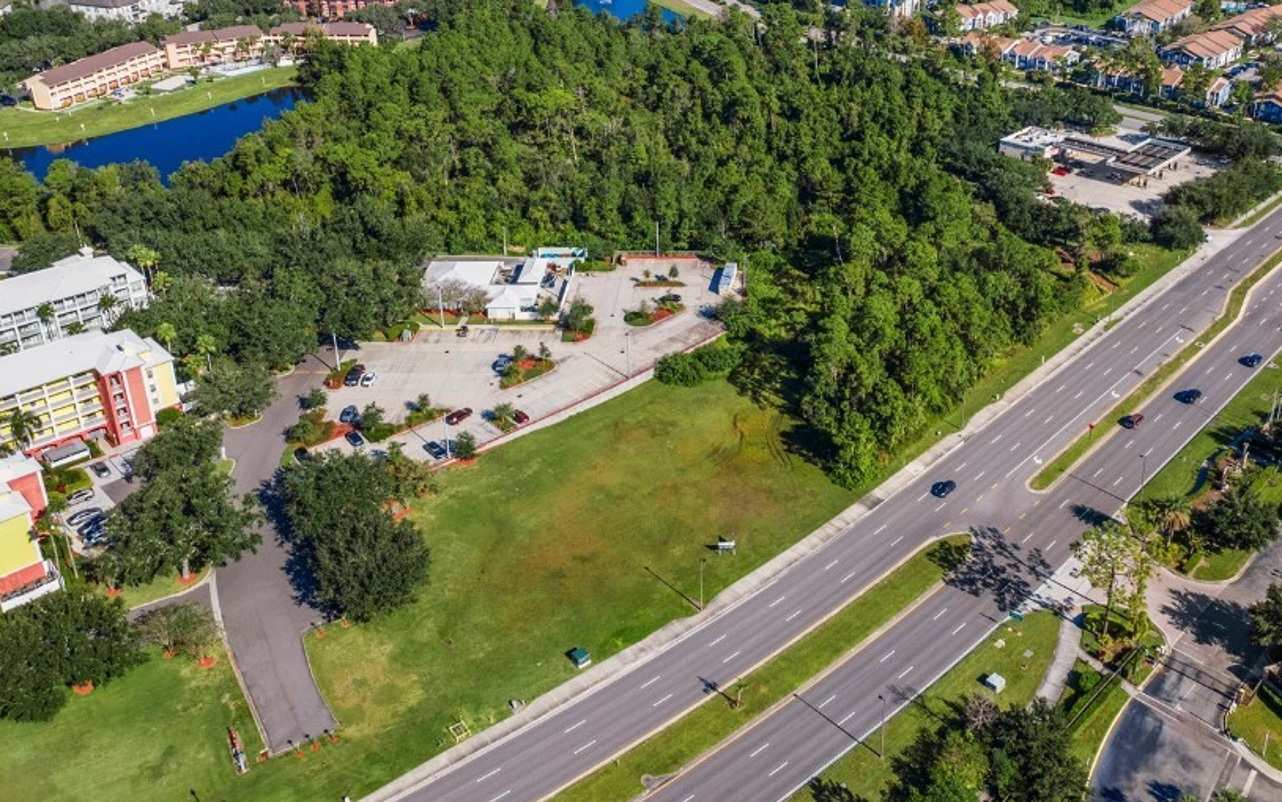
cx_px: 732
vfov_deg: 39.0
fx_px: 1118
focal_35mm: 32
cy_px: 268
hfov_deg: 59.4
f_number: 2.8
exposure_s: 1/400
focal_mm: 4.5
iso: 100
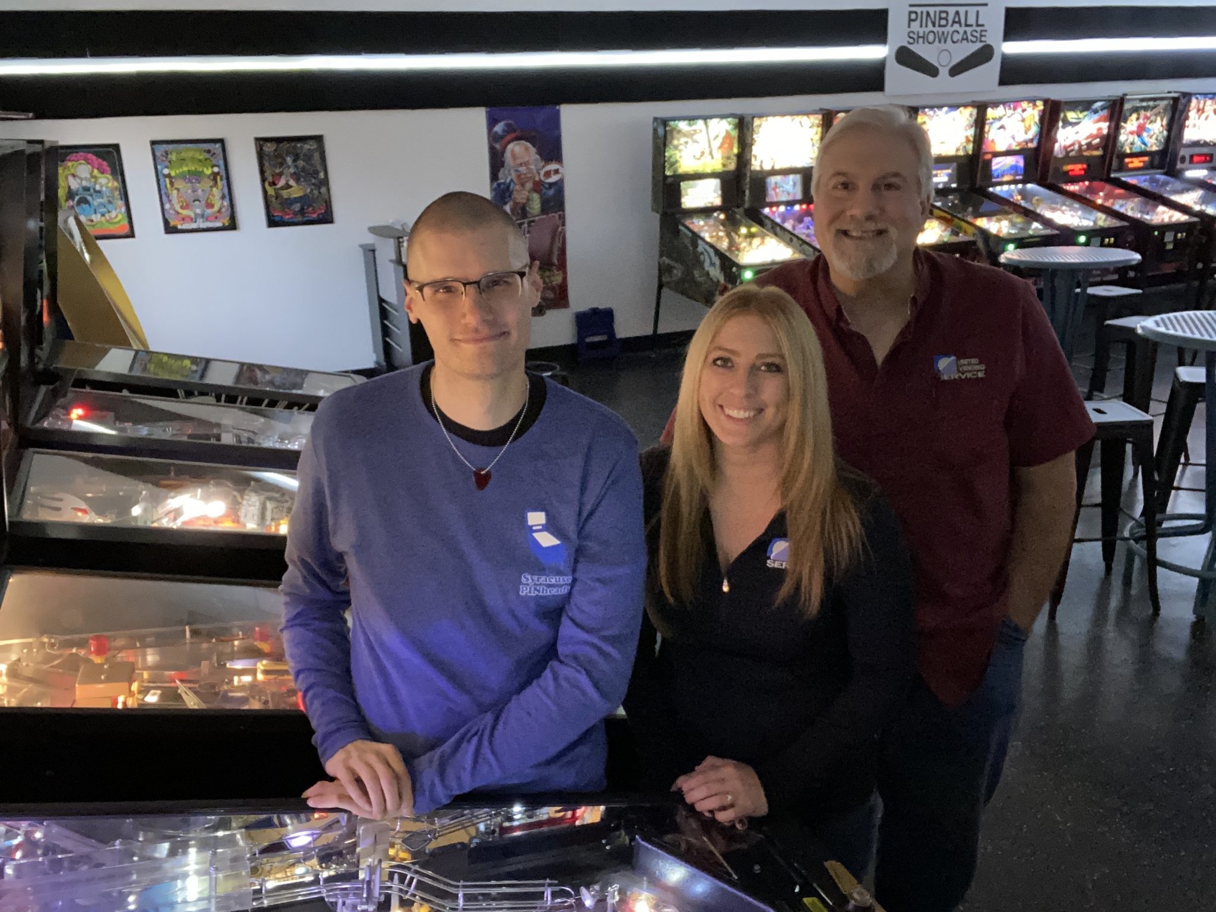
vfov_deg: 46.8
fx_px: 1054
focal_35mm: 30
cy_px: 456
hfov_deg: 60.0
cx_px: 608
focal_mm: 2.71
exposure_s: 1/16
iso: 640
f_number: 2.2
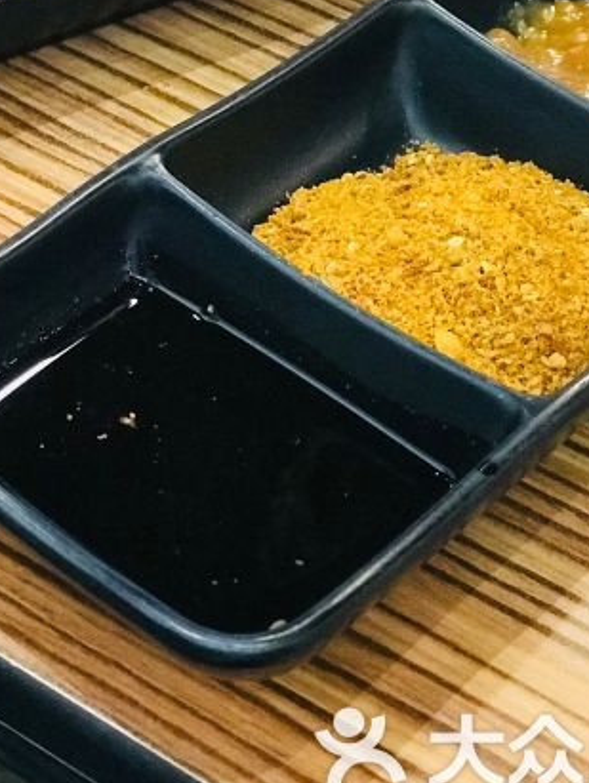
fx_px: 2197
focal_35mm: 97
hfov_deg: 15.3
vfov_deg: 20.0
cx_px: 293
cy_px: 185
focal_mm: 6.6
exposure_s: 1/50
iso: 1250
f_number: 2.8
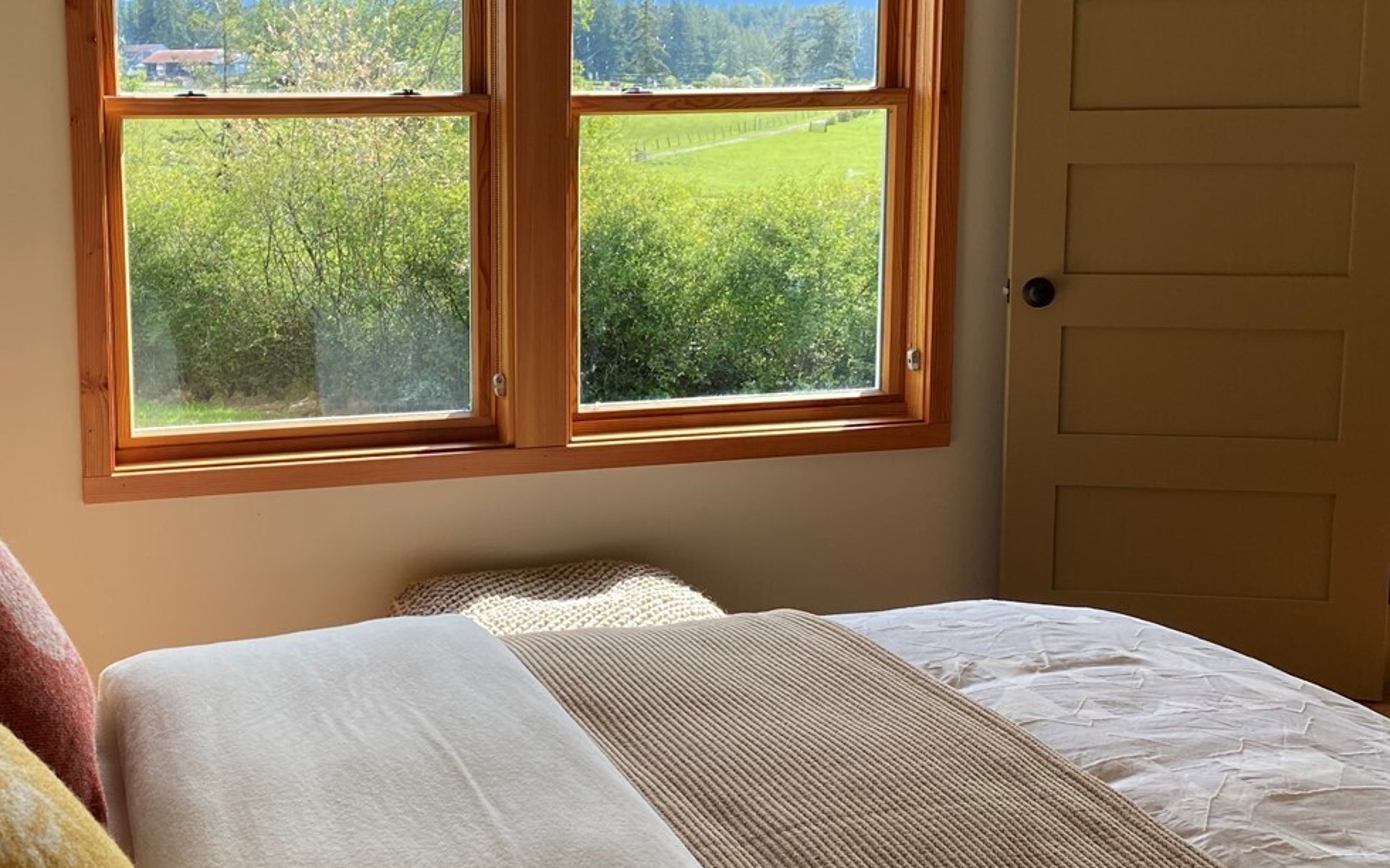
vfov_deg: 28.5
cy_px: 343
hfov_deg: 43.5
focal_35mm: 45
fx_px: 1704
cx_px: 416
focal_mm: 4.25
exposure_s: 1/167
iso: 32
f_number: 1.8
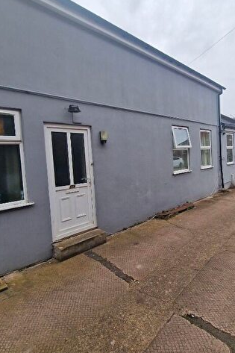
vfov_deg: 83.9
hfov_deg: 60.0
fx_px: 196
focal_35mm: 20
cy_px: 166
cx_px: 163
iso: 50
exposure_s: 1/291
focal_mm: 2.2
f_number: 2.2
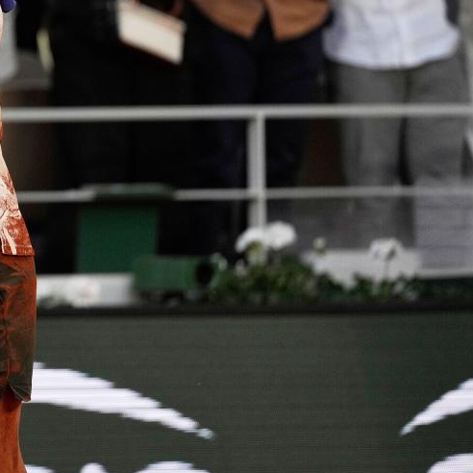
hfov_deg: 2.4
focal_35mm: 726
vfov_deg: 2.4
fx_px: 11223
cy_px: 57
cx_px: -148
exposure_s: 1/4000
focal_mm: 300
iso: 2000
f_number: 2.8
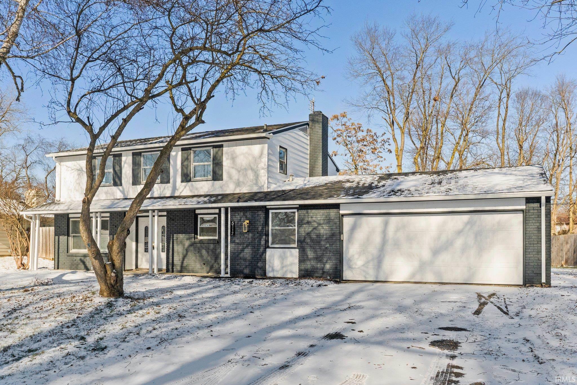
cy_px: 192
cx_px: 288
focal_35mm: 30
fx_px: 481
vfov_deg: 43.6
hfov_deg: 61.9
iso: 800
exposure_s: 1/4000
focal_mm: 20
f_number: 5
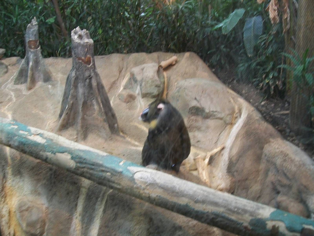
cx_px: 157
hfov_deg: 51.4
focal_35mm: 36
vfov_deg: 39.7
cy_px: 118
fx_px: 327
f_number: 2.7
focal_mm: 6
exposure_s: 1/13
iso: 160
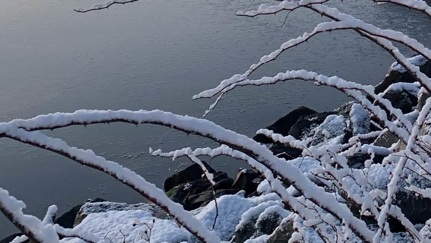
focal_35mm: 87
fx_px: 994
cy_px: -170
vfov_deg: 12.8
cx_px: 434
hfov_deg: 23.4
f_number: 1.8
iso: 32
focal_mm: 4.25
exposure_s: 1/122
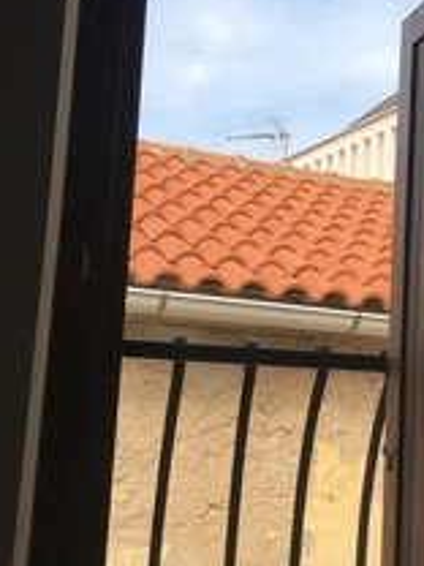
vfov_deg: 28.9
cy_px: 242
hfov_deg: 21.6
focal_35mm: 67
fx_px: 1094
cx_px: 351
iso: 25
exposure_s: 1/761
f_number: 2.2
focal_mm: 4.15
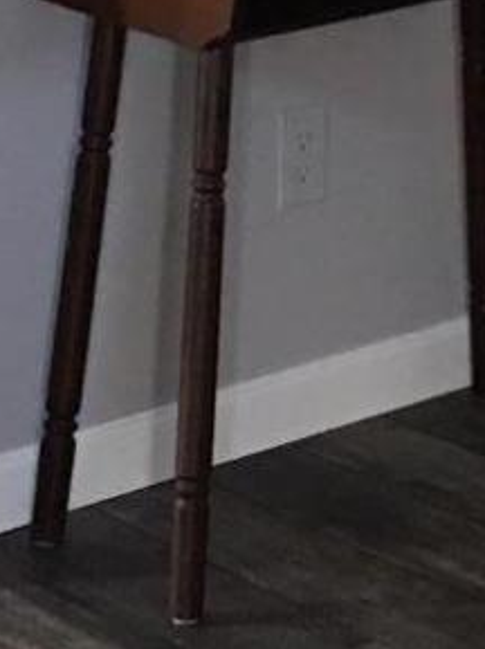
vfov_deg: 9.5
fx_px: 3763
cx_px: 570
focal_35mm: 201
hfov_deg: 7.3
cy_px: -353
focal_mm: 4.15
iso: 80
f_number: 2.2
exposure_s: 1/15
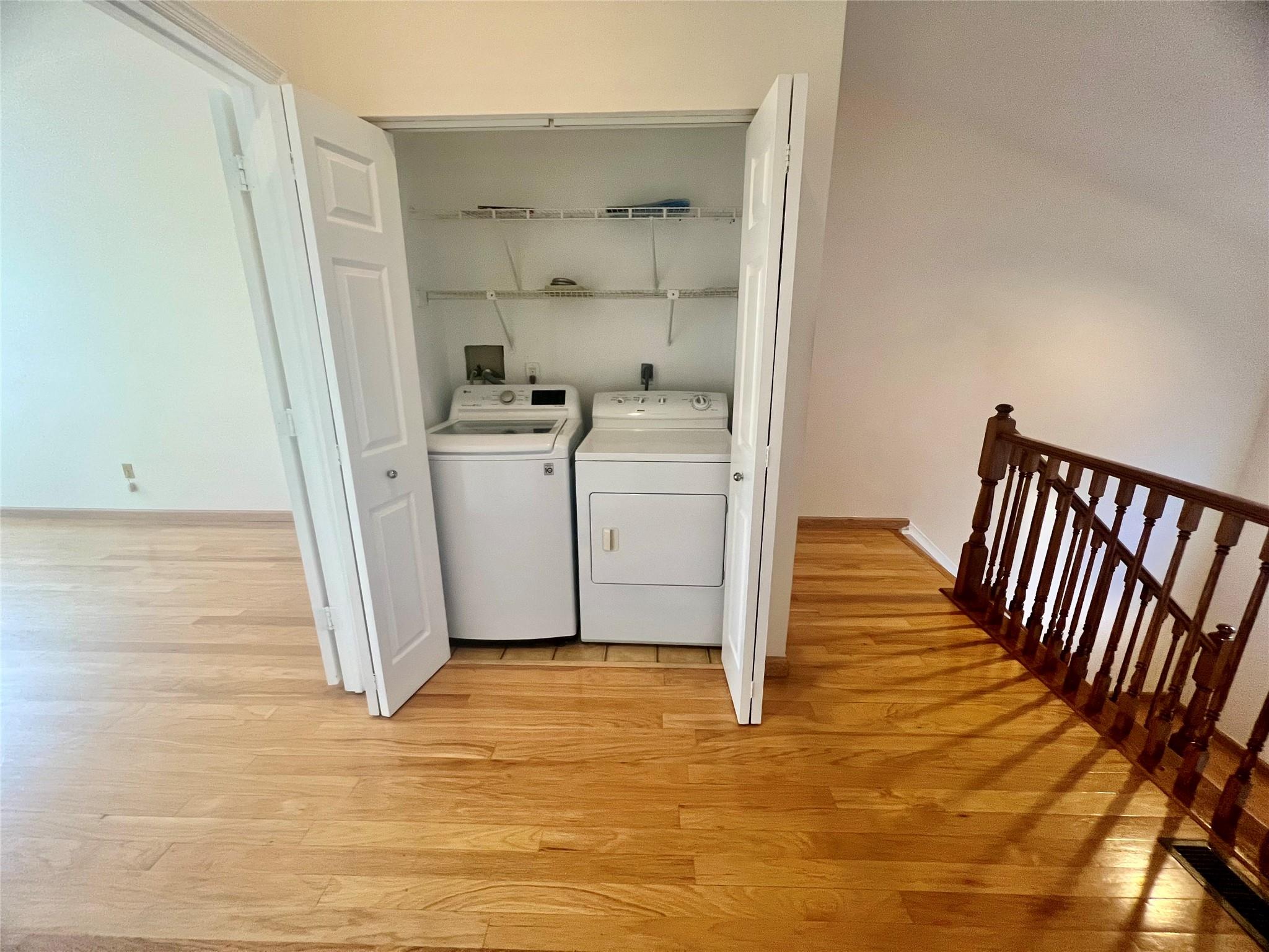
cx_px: 634
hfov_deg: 106.2
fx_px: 477
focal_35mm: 13
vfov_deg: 89.9
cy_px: 476
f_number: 1.8
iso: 250
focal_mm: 1.57
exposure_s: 1/60
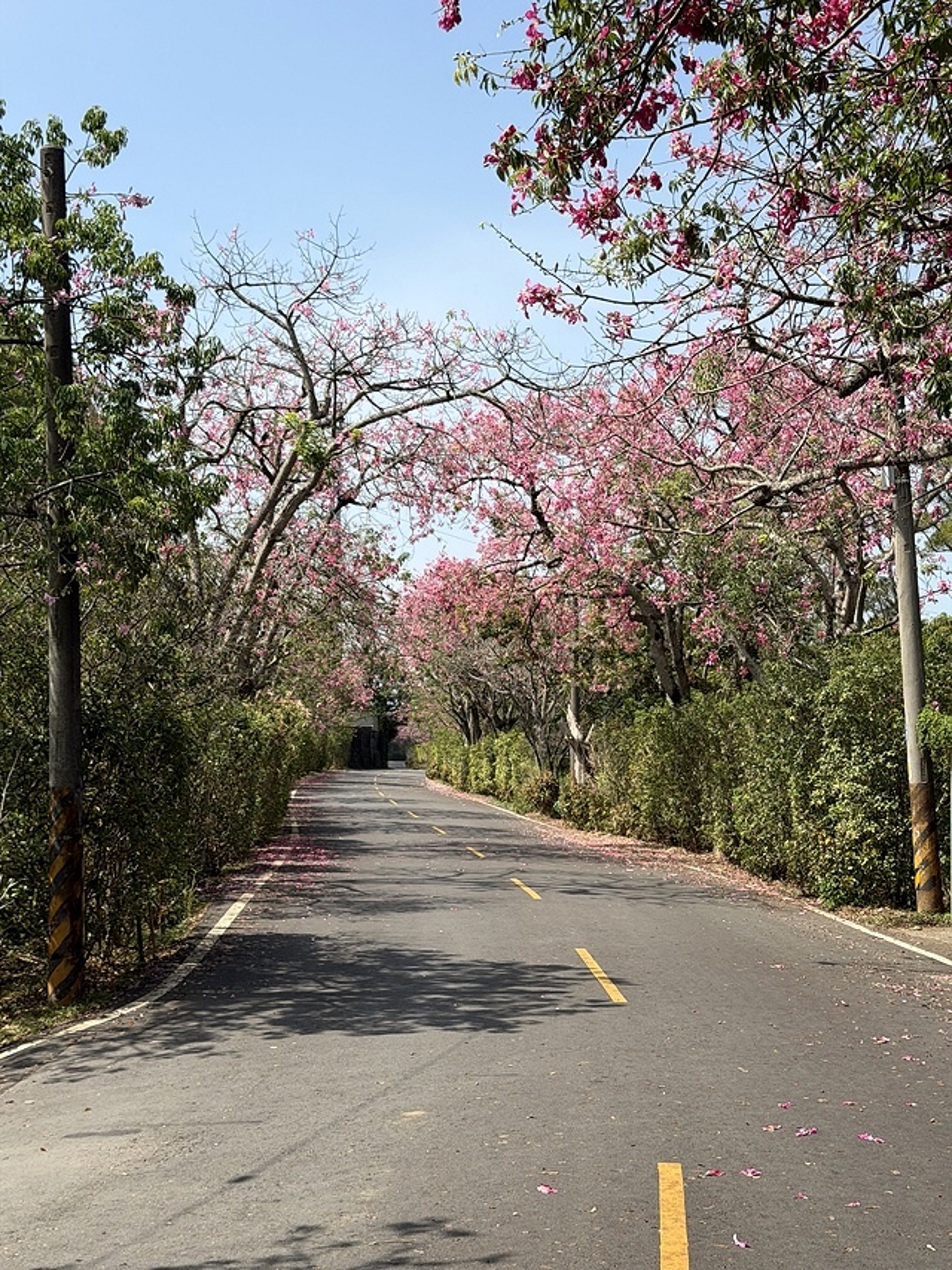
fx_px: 1760
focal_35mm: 48
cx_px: 476
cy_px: 635
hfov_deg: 30.3
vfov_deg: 39.7
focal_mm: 6.76
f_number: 1.78
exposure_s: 1/3891
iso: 64
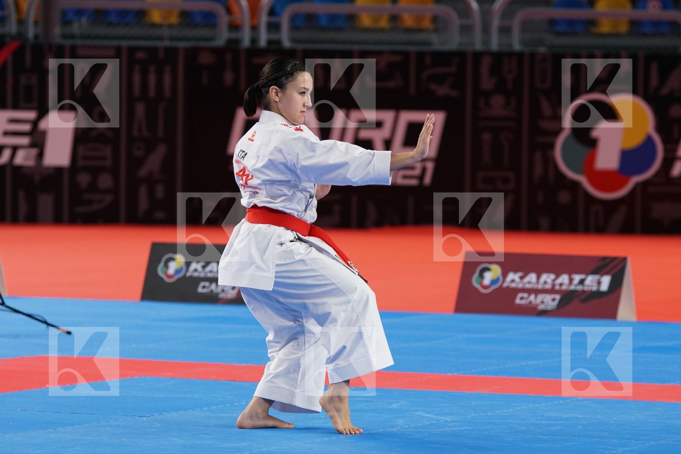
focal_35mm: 202
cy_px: 227
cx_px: 340
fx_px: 3830
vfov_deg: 6.8
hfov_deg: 10.2
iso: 500
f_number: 3.2
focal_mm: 135
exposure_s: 1/250
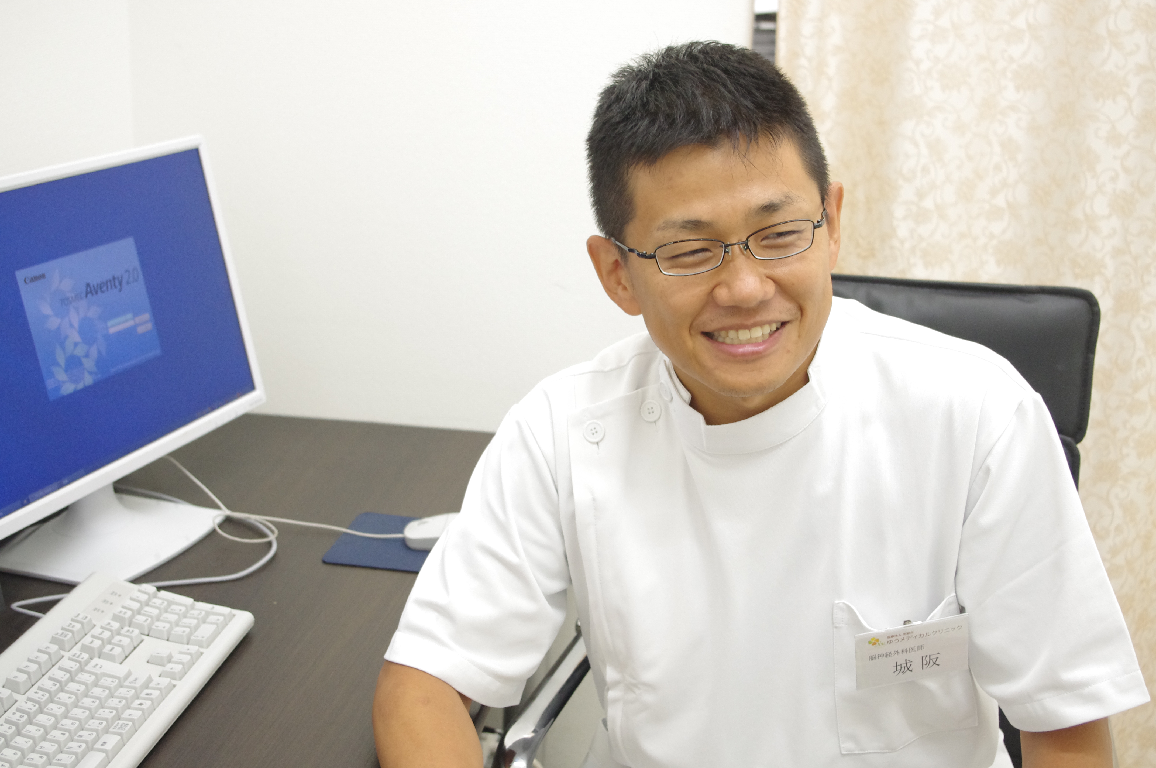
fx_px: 1668
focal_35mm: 52
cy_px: 384
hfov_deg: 38.2
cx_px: 578
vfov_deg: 25.9
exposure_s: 1/125
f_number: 4.5
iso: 1600
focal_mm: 35
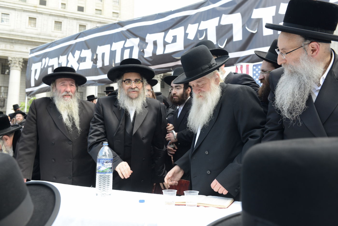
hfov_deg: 63.7
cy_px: 113
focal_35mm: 29
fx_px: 272
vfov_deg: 45.0
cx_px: 169
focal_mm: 29
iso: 400
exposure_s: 1/200
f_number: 5
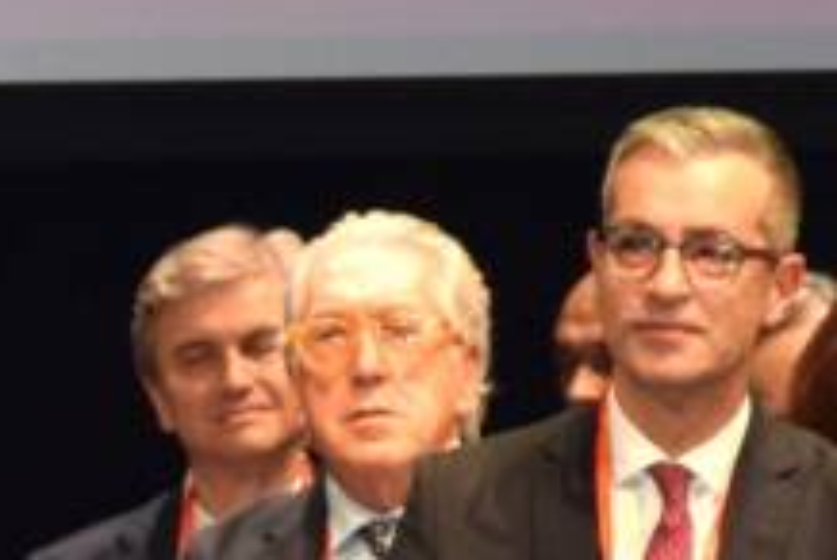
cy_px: 736
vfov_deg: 1.9
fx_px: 17135
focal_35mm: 736
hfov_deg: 2.8
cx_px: -146
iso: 1100
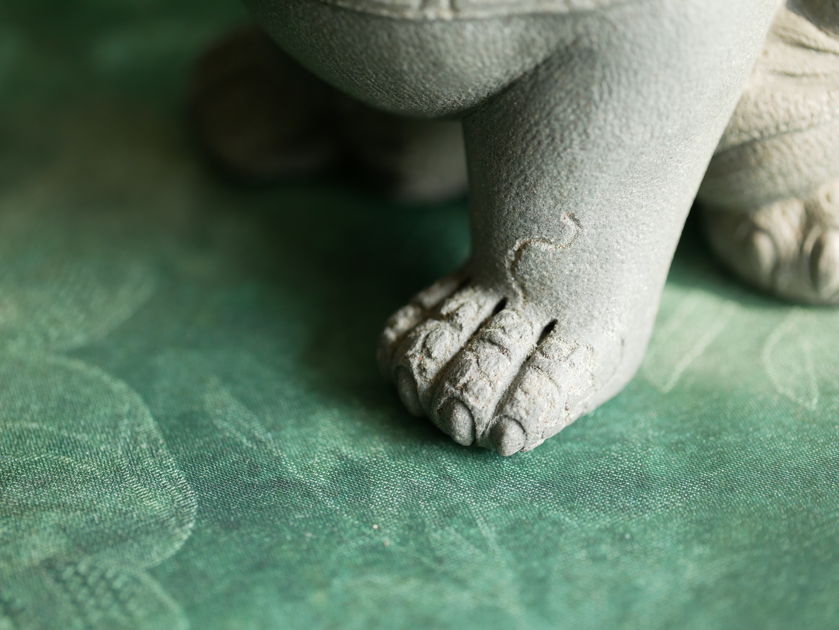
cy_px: 315
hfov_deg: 21.8
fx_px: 2182
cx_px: 420
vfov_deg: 16.4
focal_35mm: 90
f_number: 2.8
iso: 200
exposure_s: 1/125
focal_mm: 45
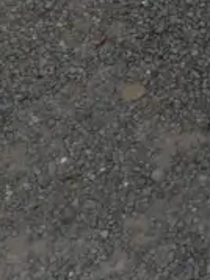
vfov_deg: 10.4
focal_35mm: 172
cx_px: 584
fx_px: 1393
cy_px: -316
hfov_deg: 7.7
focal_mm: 15
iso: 200
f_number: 6.3
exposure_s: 1/320
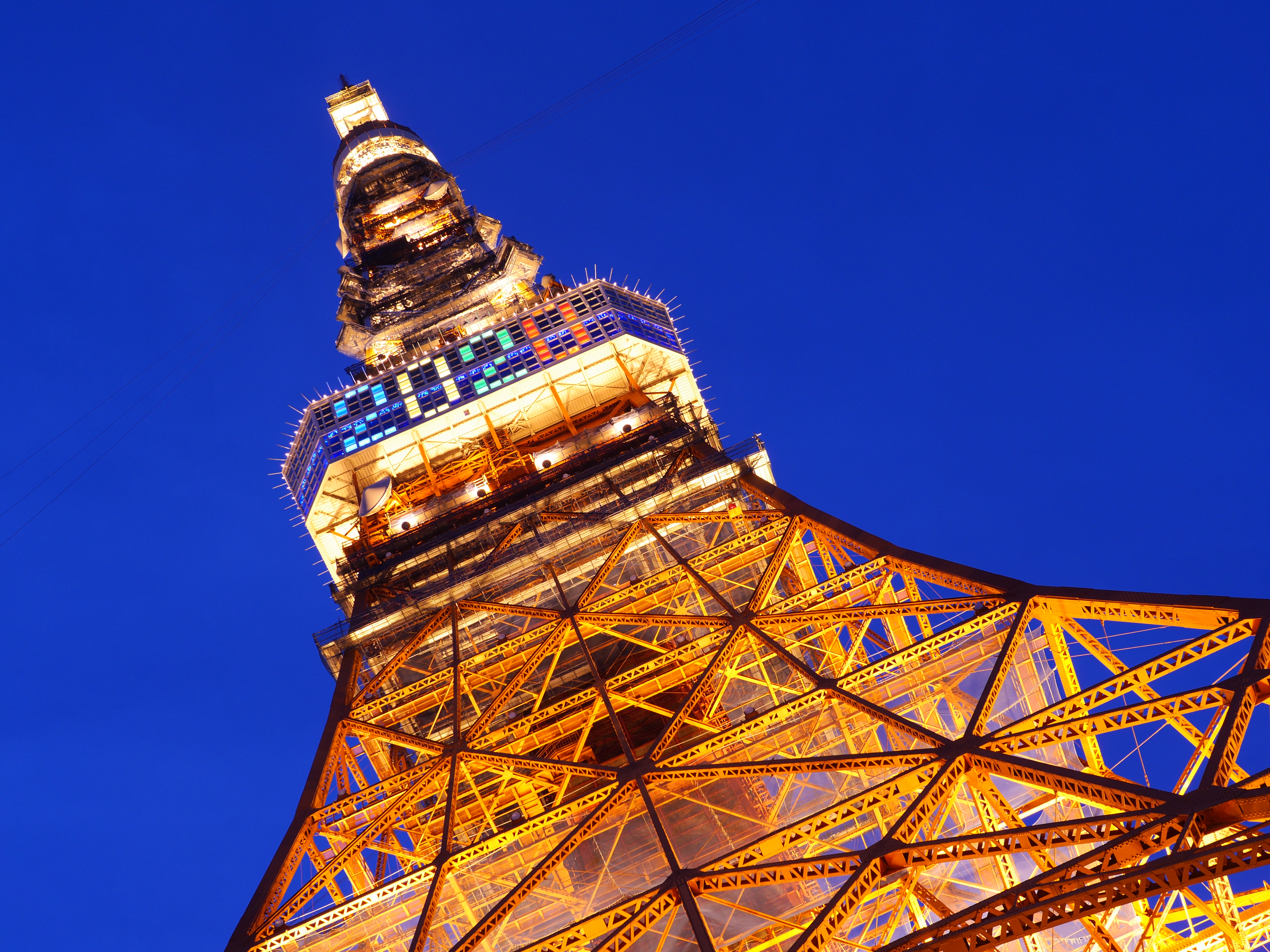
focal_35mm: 50
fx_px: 1834
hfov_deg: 38.2
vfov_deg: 29.1
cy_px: 476
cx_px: 635
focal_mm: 25
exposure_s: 1/3.2
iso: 200
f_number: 4
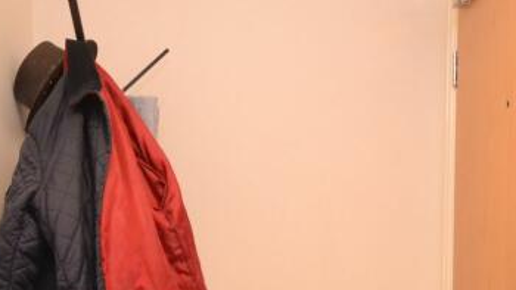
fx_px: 629
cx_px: 307
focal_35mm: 46
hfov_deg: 44.4
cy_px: 358
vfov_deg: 23.5
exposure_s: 1/60
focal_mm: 10
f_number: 3.5
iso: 1800
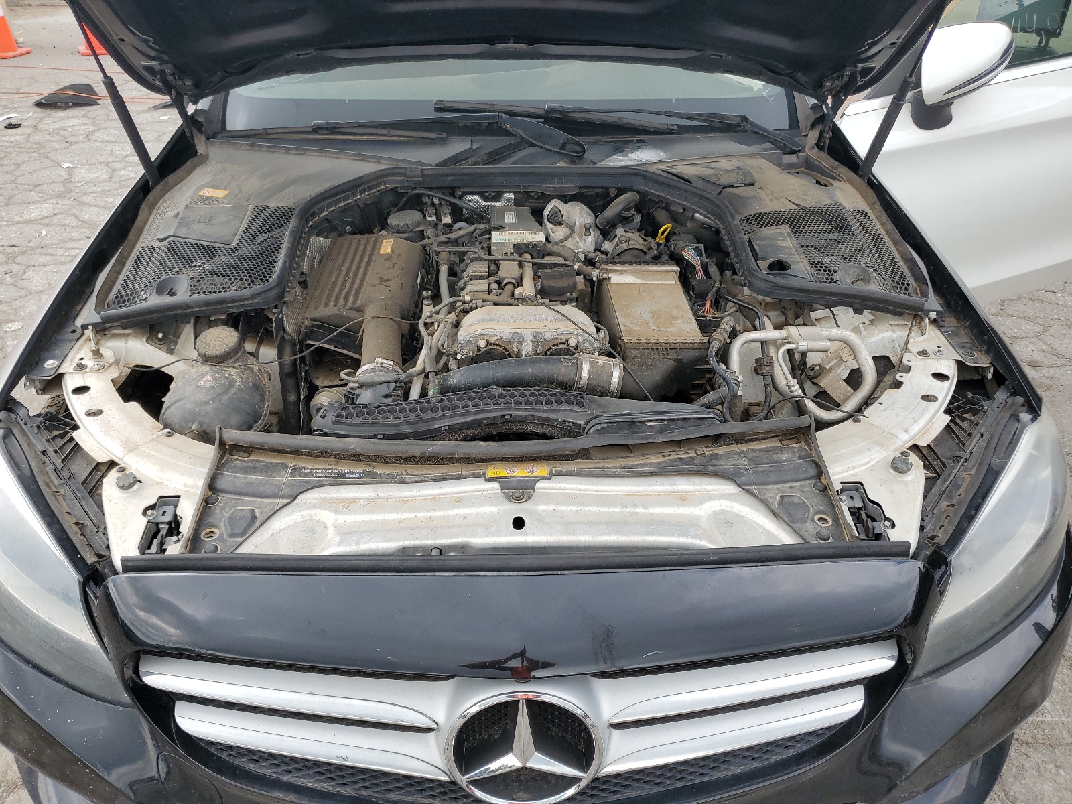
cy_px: 402
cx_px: 536
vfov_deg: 53.1
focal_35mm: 26
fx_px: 805
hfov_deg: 67.3
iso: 50
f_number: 1.5
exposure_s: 1/769
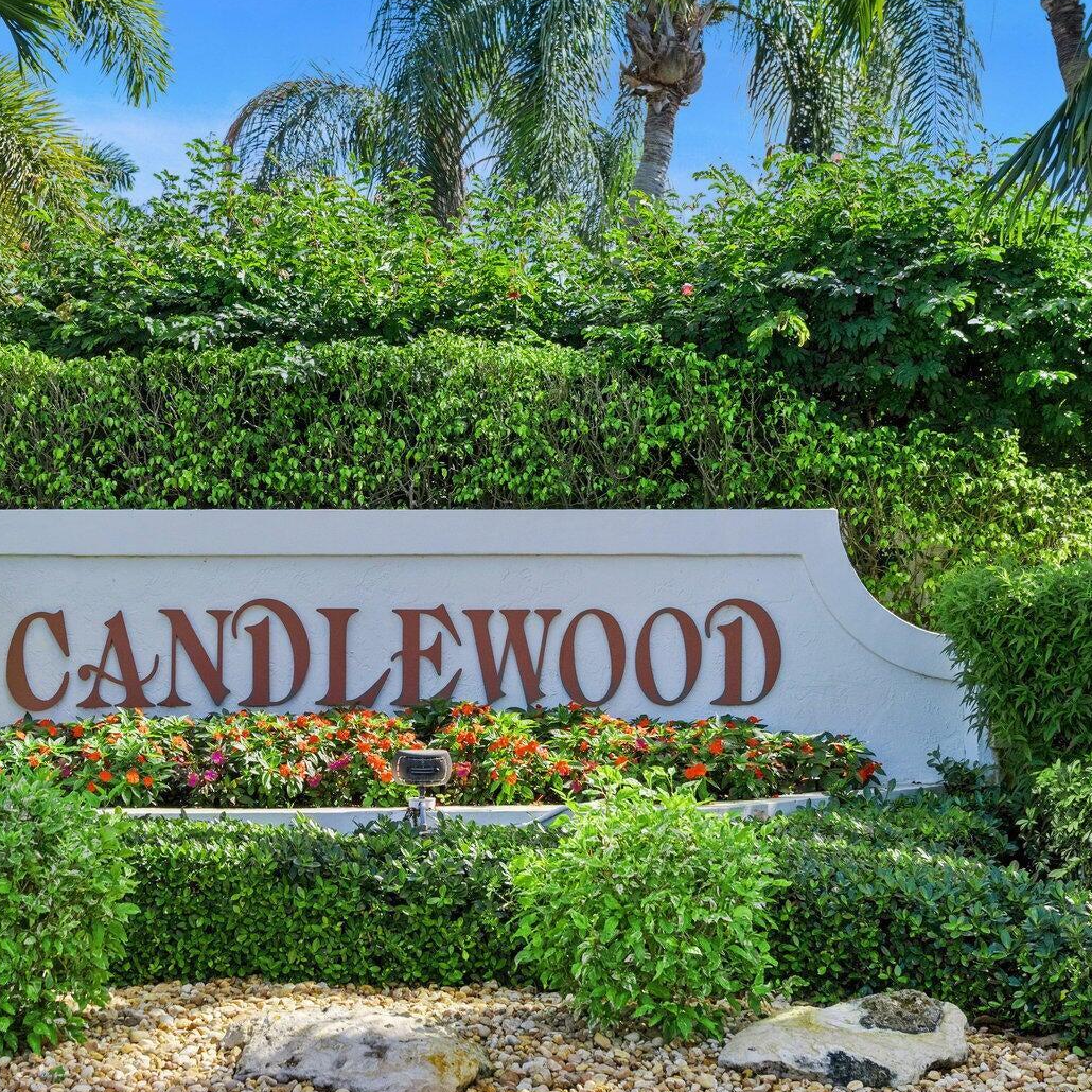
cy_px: 577
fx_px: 2034
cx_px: 399
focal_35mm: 57
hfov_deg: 29.9
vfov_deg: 30.0
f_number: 5.6
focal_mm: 24
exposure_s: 1/1000
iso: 320
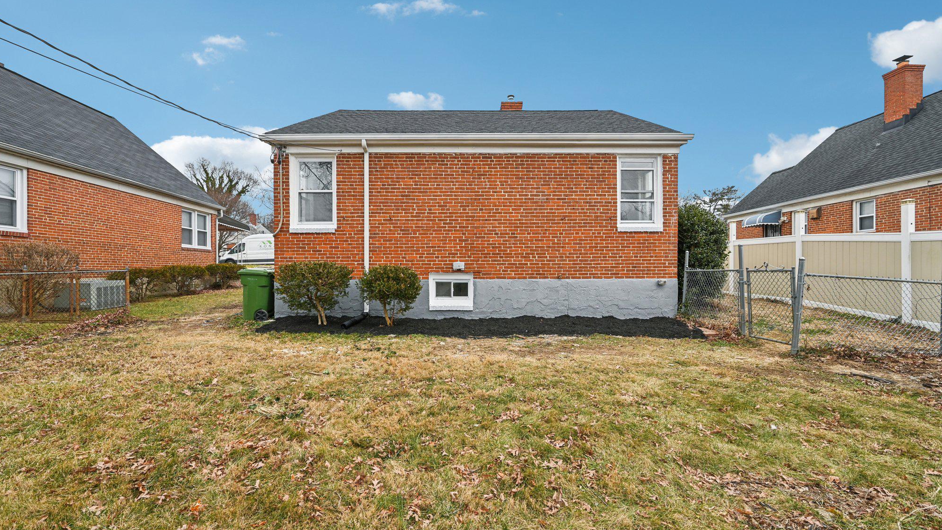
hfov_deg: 103.0
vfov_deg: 70.5
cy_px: 272
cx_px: 476
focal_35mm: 15
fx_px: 375
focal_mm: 14
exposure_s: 1/80
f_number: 8
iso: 100
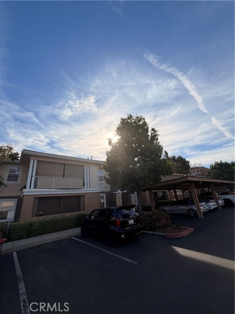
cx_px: 118
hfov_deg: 85.7
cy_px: 157
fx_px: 127
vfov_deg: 102.1
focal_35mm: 14
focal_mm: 2.22
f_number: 2.2
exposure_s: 1/1087
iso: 20
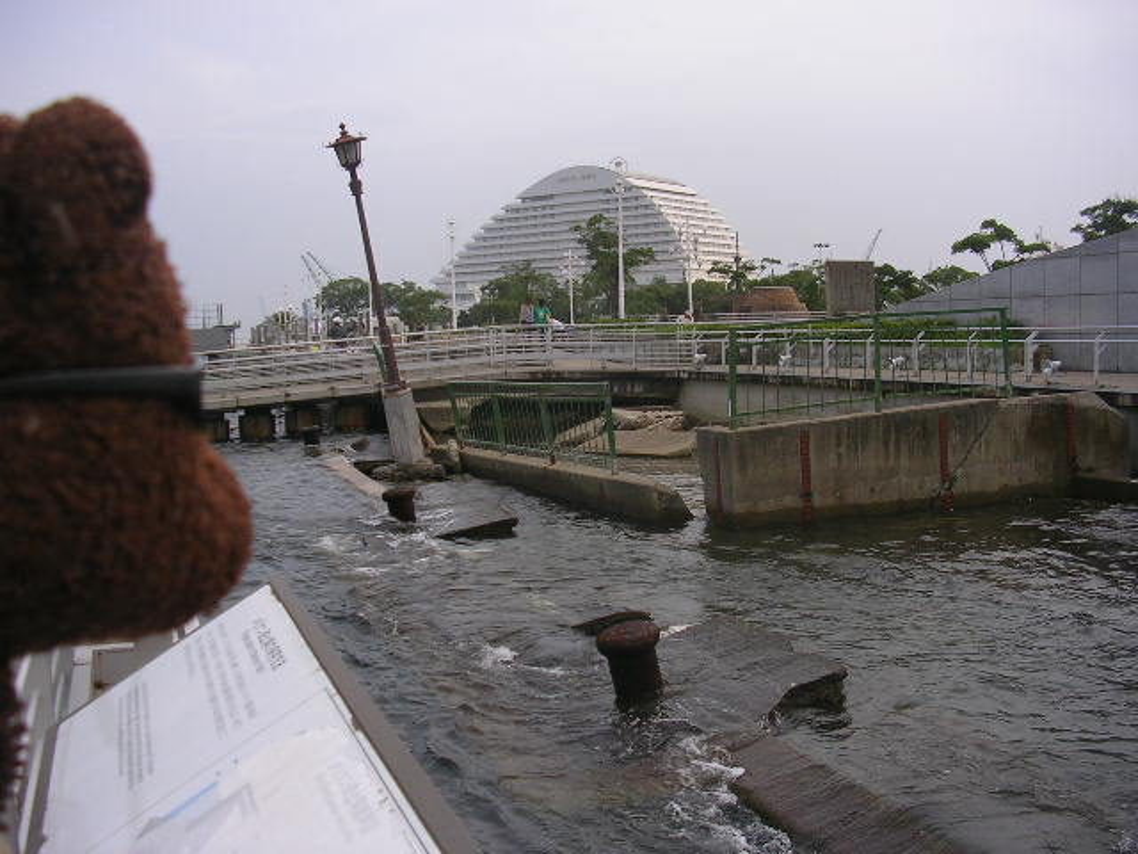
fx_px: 1249
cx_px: 569
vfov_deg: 37.7
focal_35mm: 38
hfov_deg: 49.0
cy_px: 427
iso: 50
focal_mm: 5.8
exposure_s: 1/431
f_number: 2.8
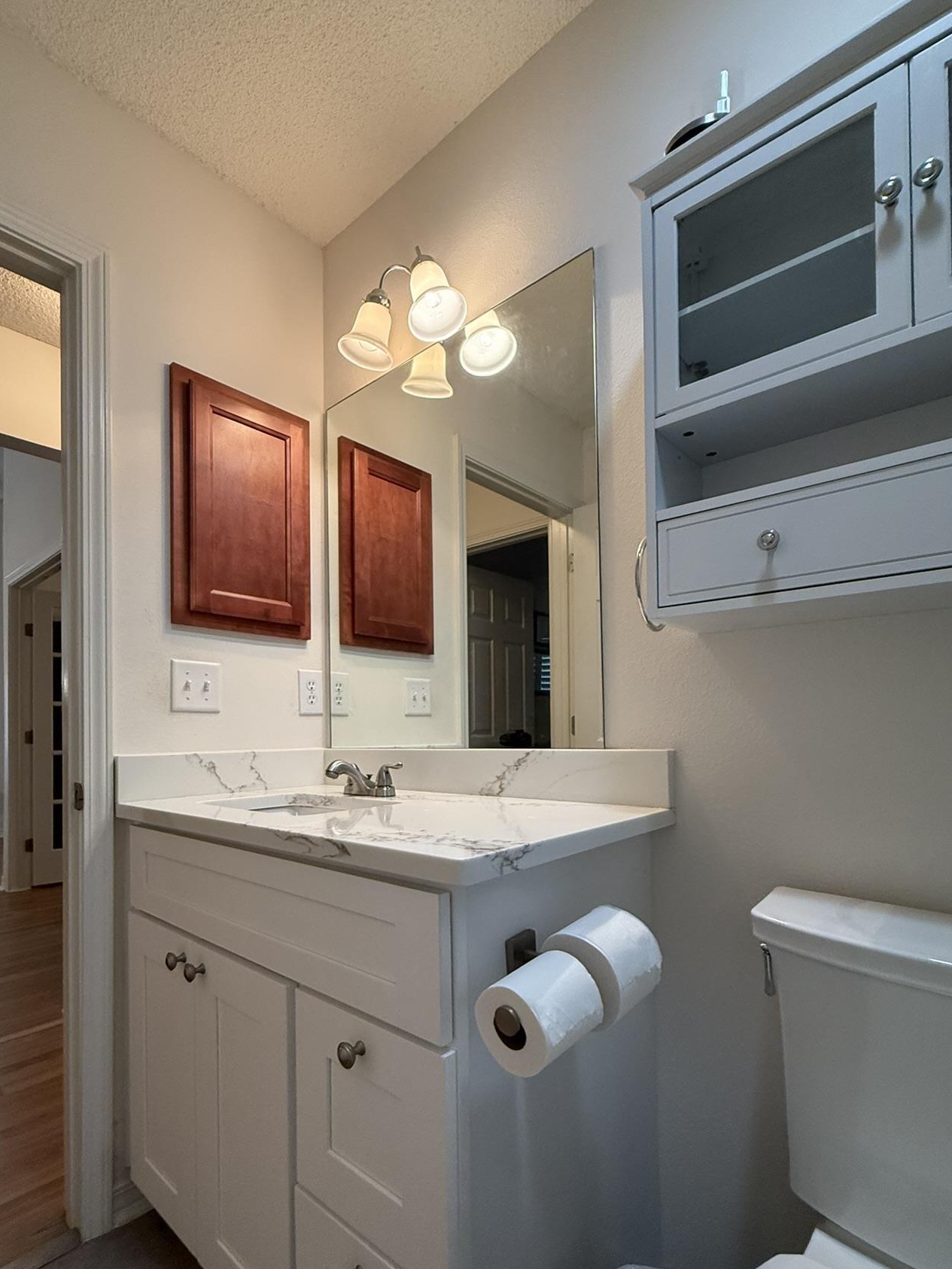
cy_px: 727
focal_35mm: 17
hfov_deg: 74.6
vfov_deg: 90.4
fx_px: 623
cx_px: 436
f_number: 2.2
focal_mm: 2.22
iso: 320
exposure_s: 1/120
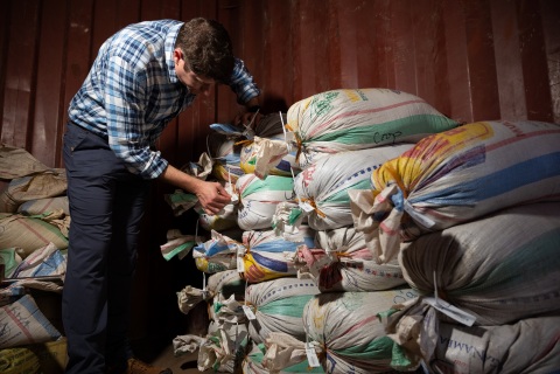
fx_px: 373
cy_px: 187
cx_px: 280
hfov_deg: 73.7
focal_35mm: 24
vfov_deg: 53.1
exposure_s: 1/60
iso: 800
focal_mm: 24
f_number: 4
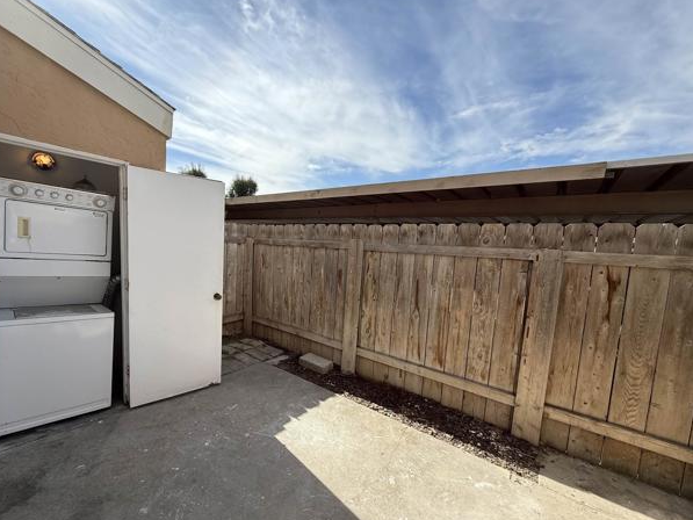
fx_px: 300
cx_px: 324
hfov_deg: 98.0
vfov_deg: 81.7
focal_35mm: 15
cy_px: 273
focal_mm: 2.22
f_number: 2.2
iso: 64
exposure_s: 1/1698
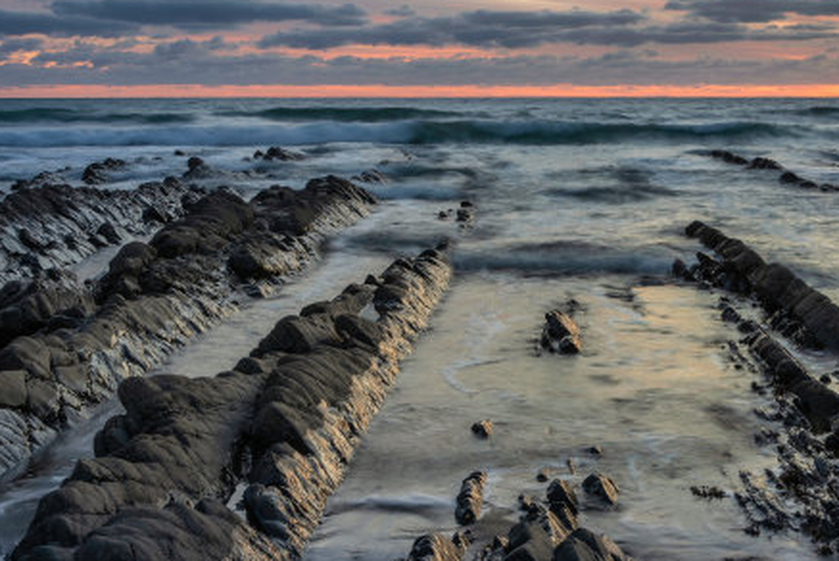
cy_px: 243
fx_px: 1306
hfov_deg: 35.2
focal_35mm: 56
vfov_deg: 24.2
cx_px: 576
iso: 50
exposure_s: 1/1.67
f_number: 16
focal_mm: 40
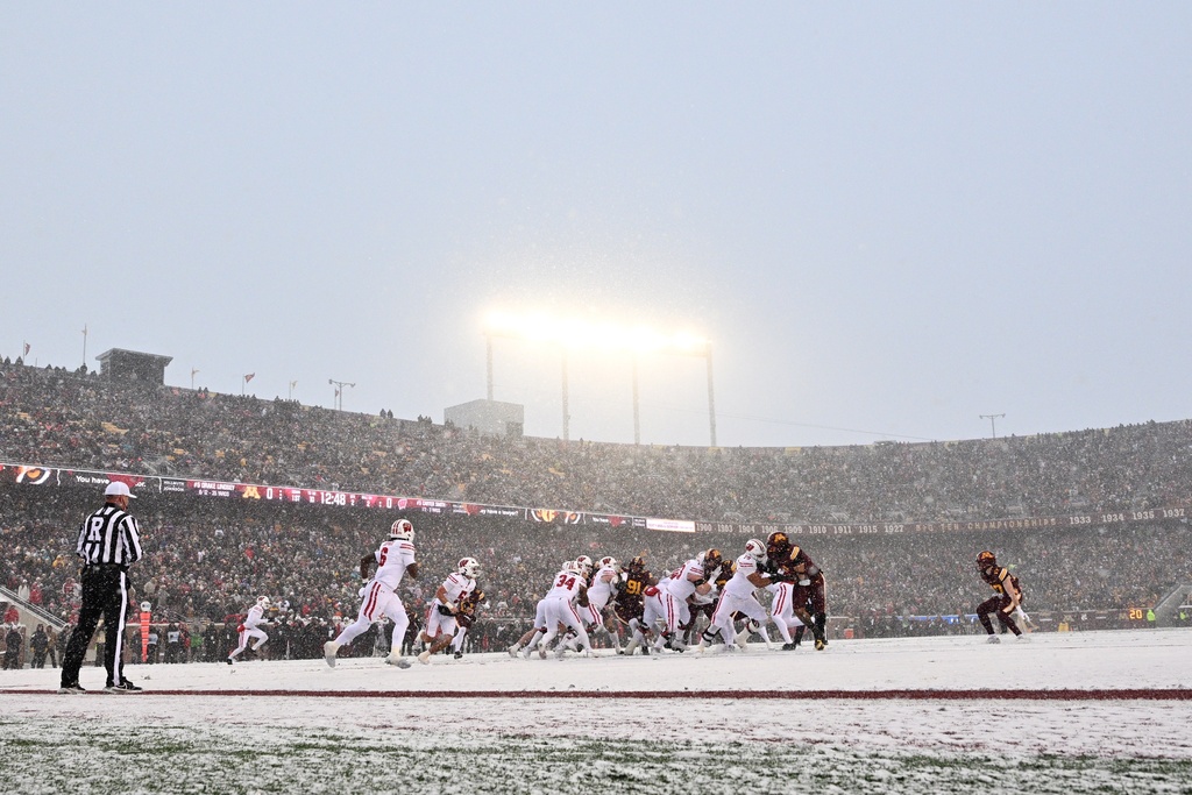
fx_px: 1192
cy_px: 398
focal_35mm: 36
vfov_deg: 36.9
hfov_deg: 53.1
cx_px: 596
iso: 1250
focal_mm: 24
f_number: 4.5
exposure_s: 1/1600
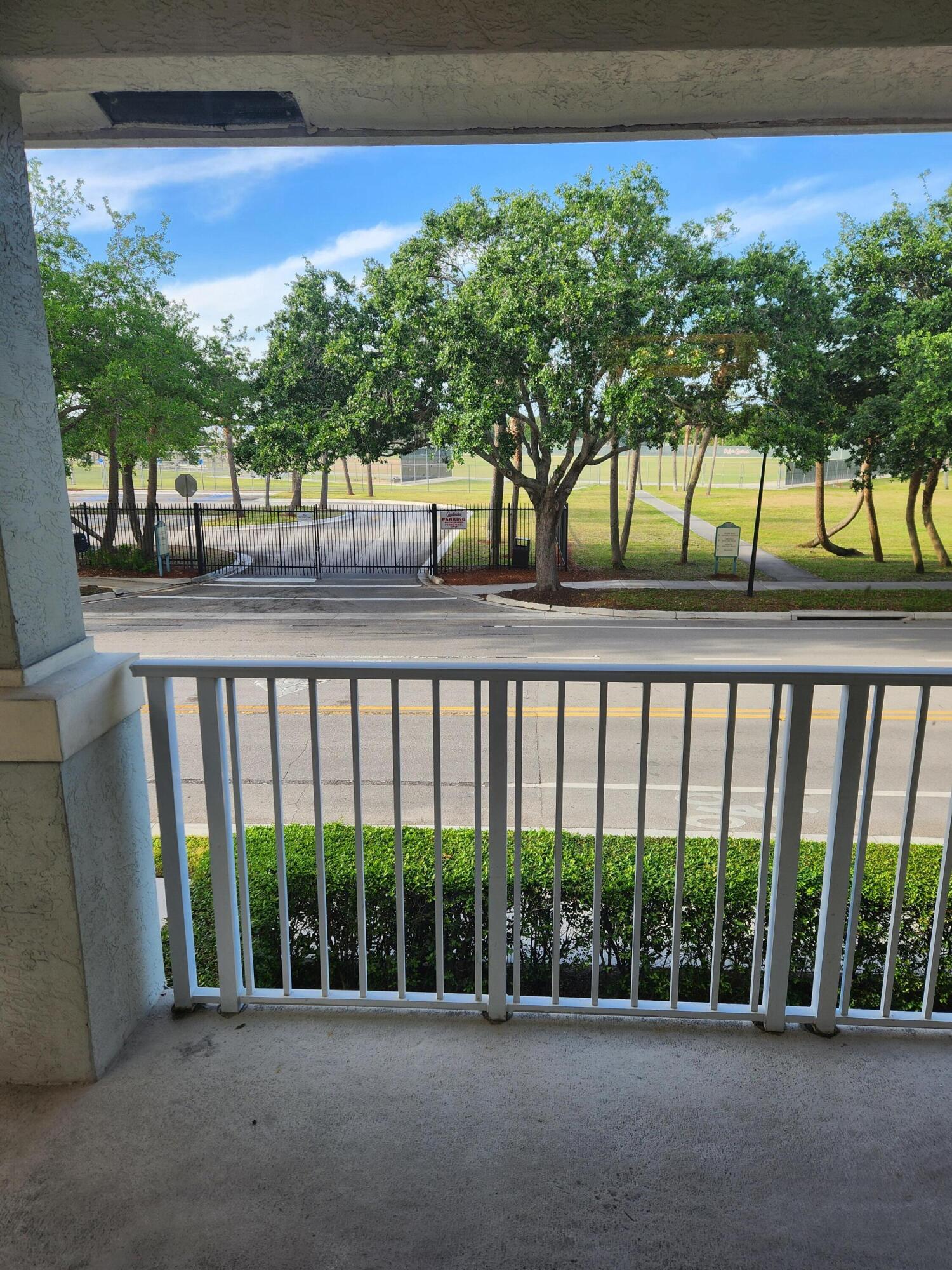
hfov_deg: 58.9
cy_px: 635
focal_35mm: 23
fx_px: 843
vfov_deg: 73.9
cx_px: 476
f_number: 1.8
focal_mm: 5.4
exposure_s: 1/201
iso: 20
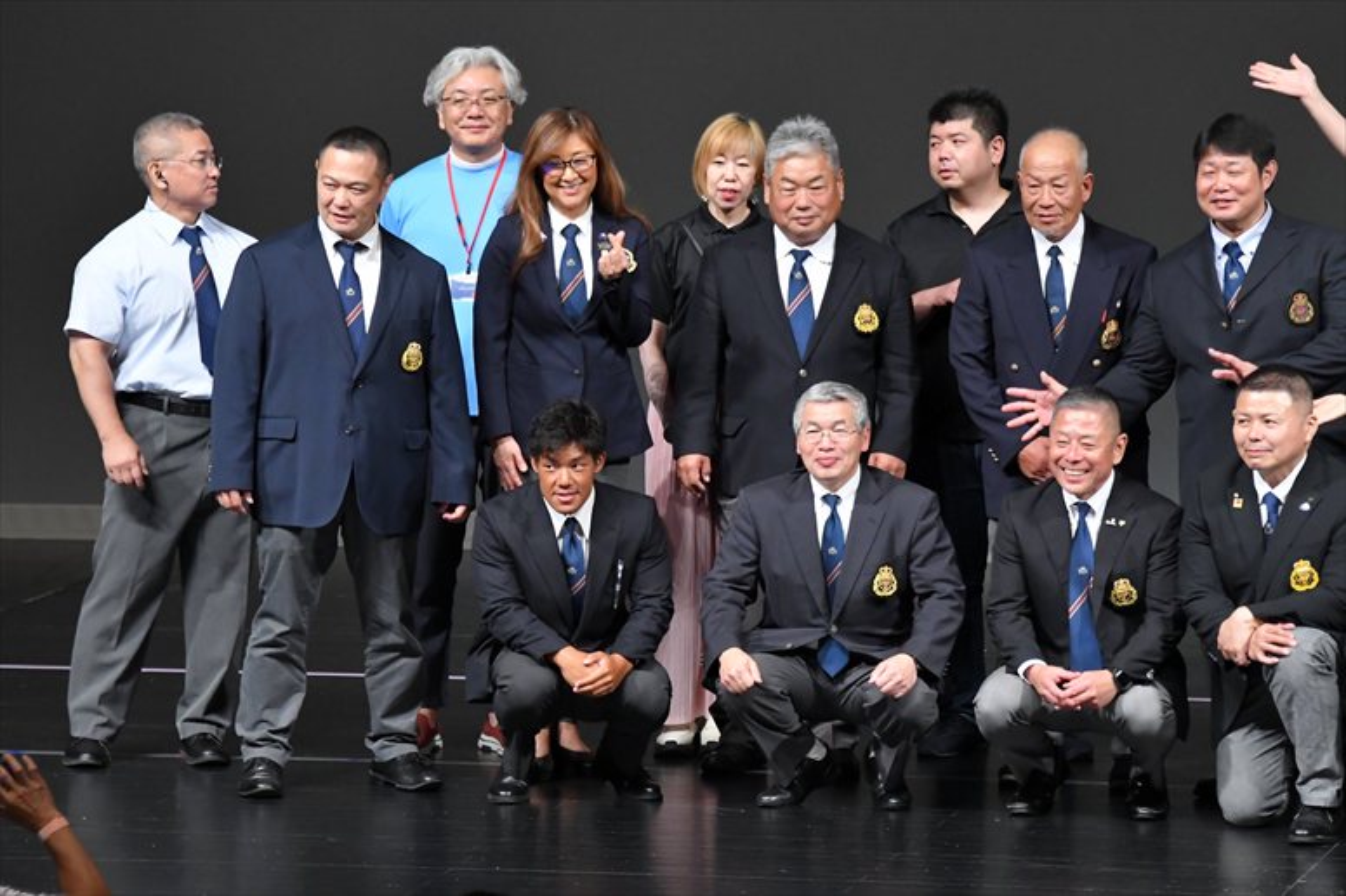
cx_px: 673
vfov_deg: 5.1
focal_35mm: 270
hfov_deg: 7.6
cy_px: 448
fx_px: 10090
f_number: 5.6
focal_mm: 180
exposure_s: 1/400
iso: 4000
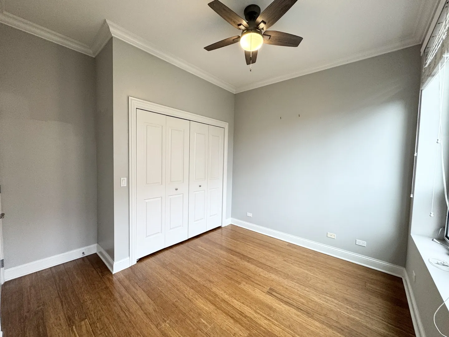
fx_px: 182
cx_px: 224
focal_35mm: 14
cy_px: 168
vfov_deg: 85.7
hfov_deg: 102.1
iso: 125
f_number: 2.2
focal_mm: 2.22
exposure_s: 1/120
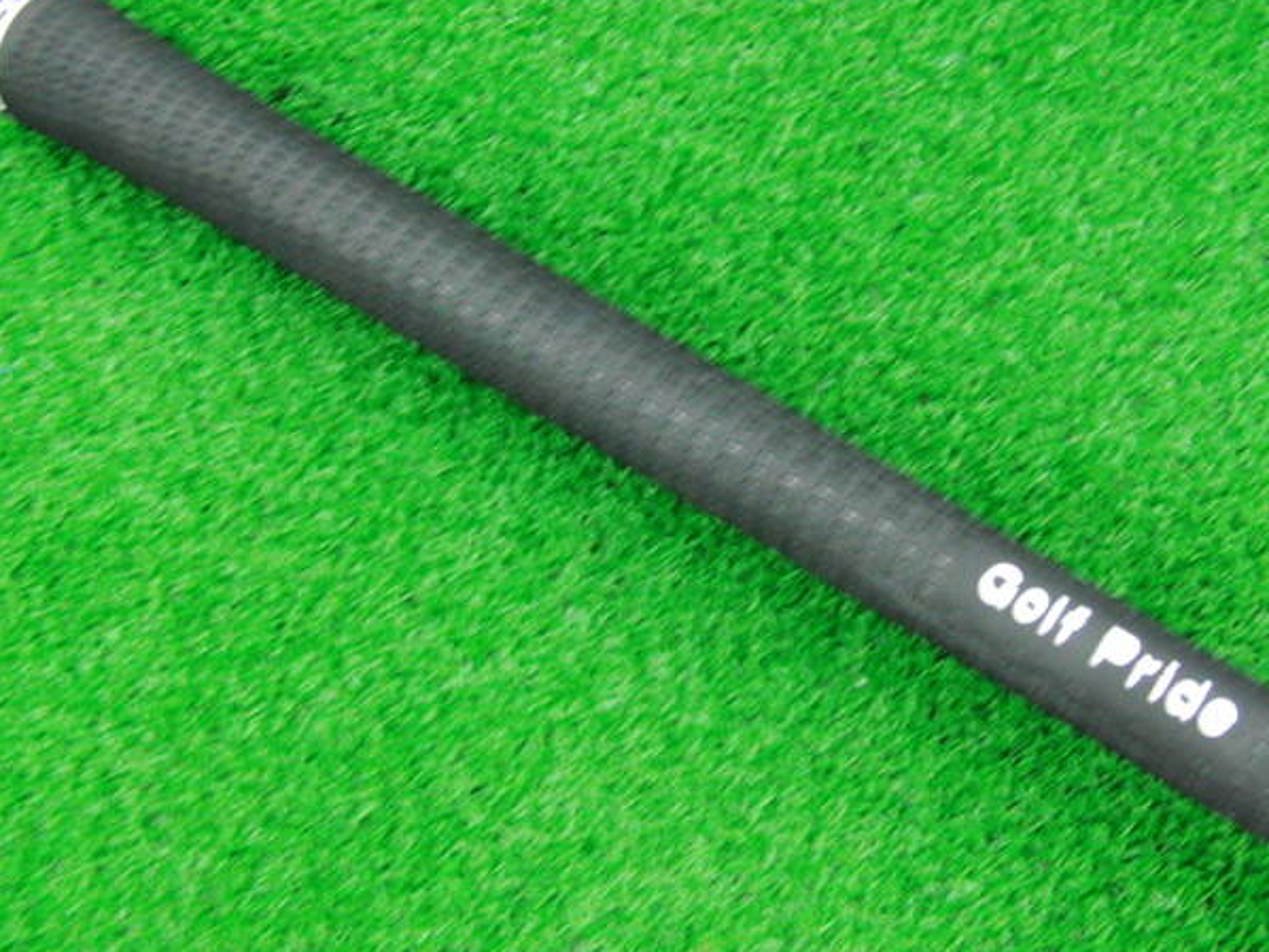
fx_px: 1687
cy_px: 449
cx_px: 675
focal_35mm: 46
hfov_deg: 41.2
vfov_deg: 31.5
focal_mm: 7.54
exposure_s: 1/15
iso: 400
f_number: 3.7
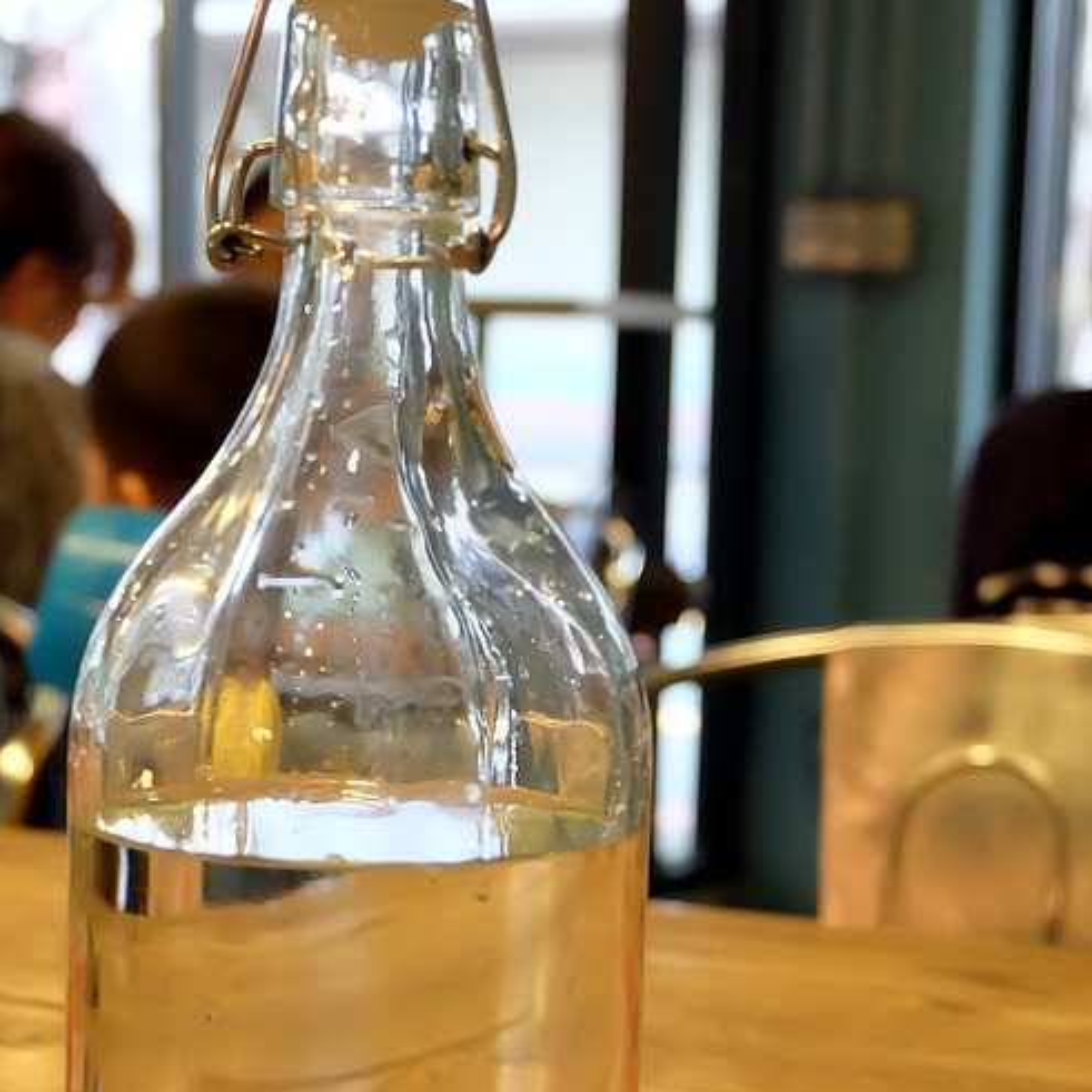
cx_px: 544
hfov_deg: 27.7
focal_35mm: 62
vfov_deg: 27.2
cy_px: 852
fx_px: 2213
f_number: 4.2
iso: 2500
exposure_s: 1/30
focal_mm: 23.2
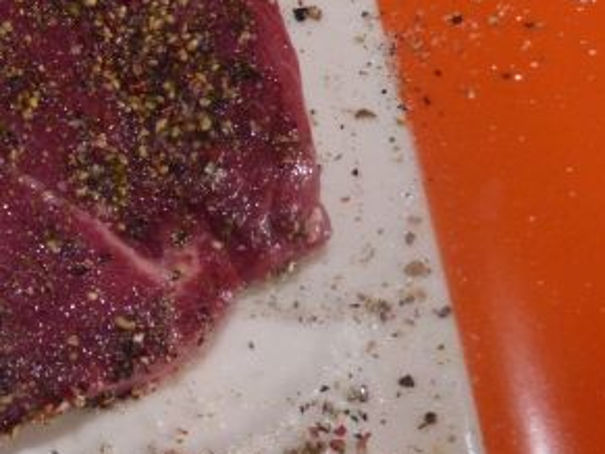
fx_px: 961
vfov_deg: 26.5
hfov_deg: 31.6
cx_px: -35
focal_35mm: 55
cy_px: 198
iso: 500
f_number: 2.8
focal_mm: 4.5
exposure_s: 1/60
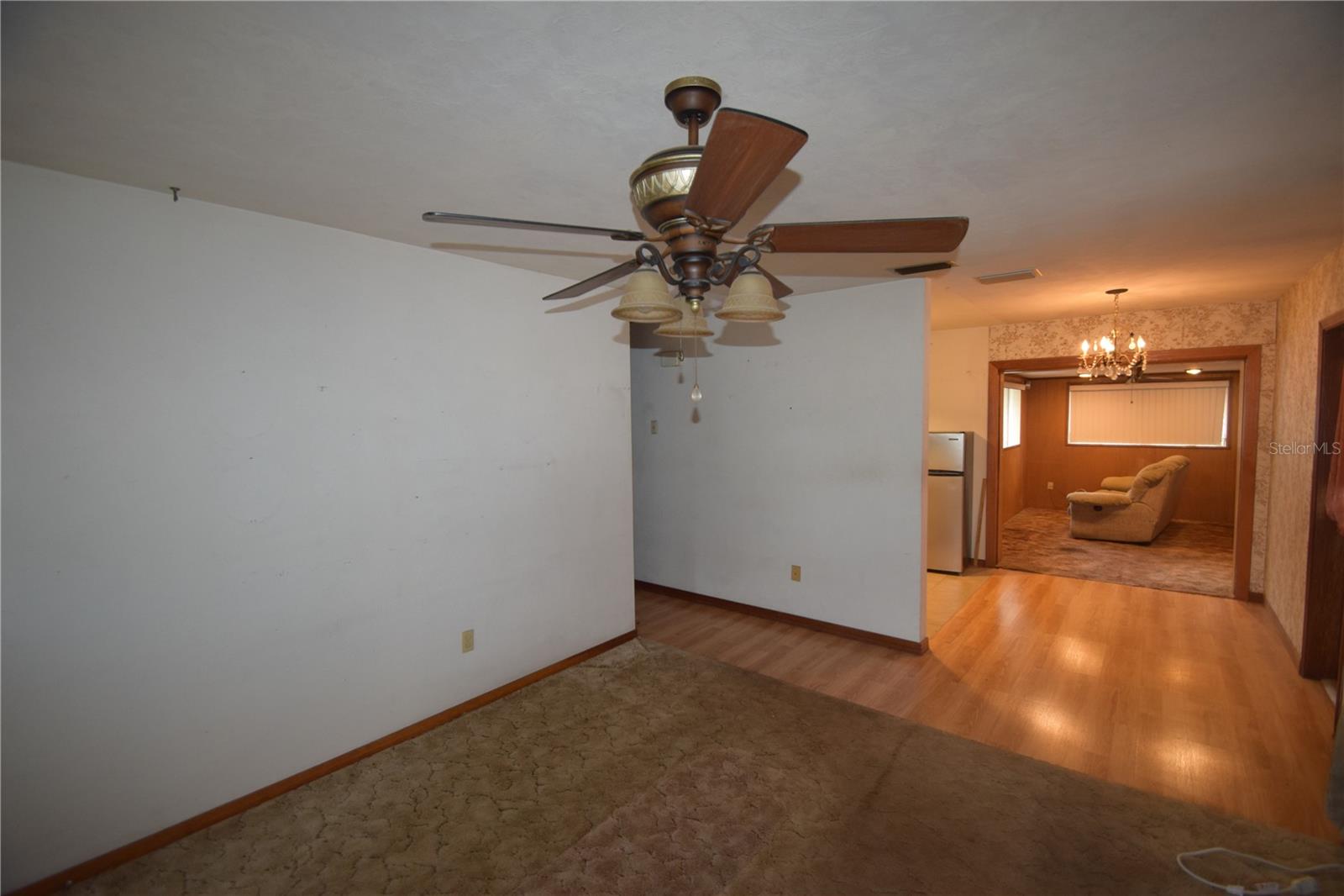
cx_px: 672
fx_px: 560
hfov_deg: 100.4
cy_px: 448
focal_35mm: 15
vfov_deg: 77.3
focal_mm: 10
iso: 800
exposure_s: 1/60
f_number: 3.5
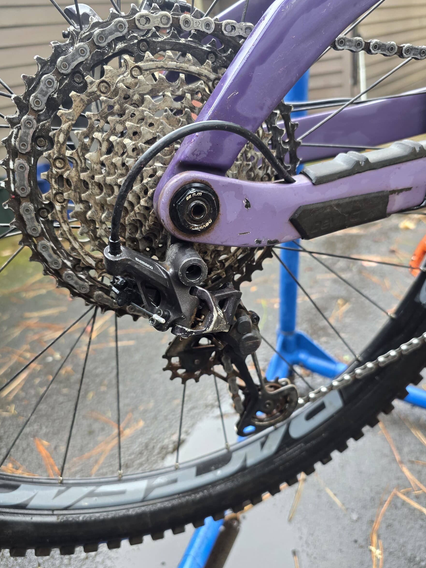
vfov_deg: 69.4
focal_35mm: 25
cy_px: 298
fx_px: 410
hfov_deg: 54.9
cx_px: 205
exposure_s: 1/180
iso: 160
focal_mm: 6.3
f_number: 1.7
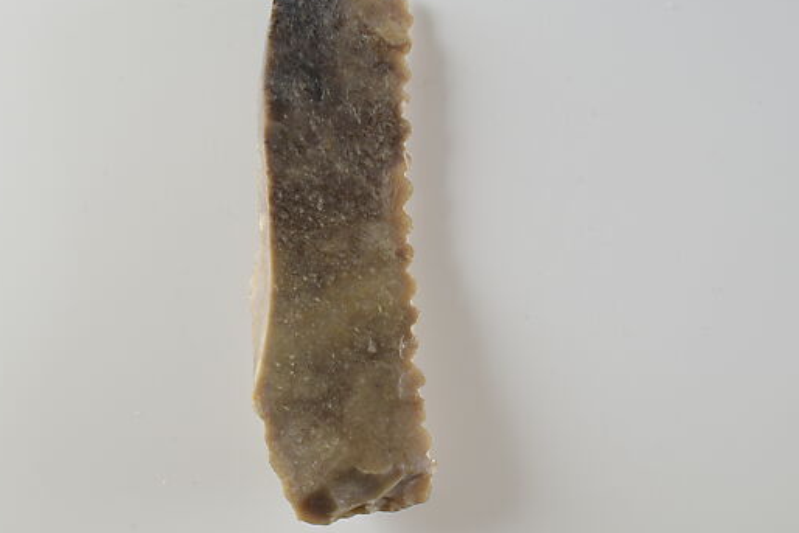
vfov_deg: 19.5
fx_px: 1554
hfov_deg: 28.8
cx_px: 345
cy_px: 250
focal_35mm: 70
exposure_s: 1/20
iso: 125
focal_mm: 40
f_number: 11
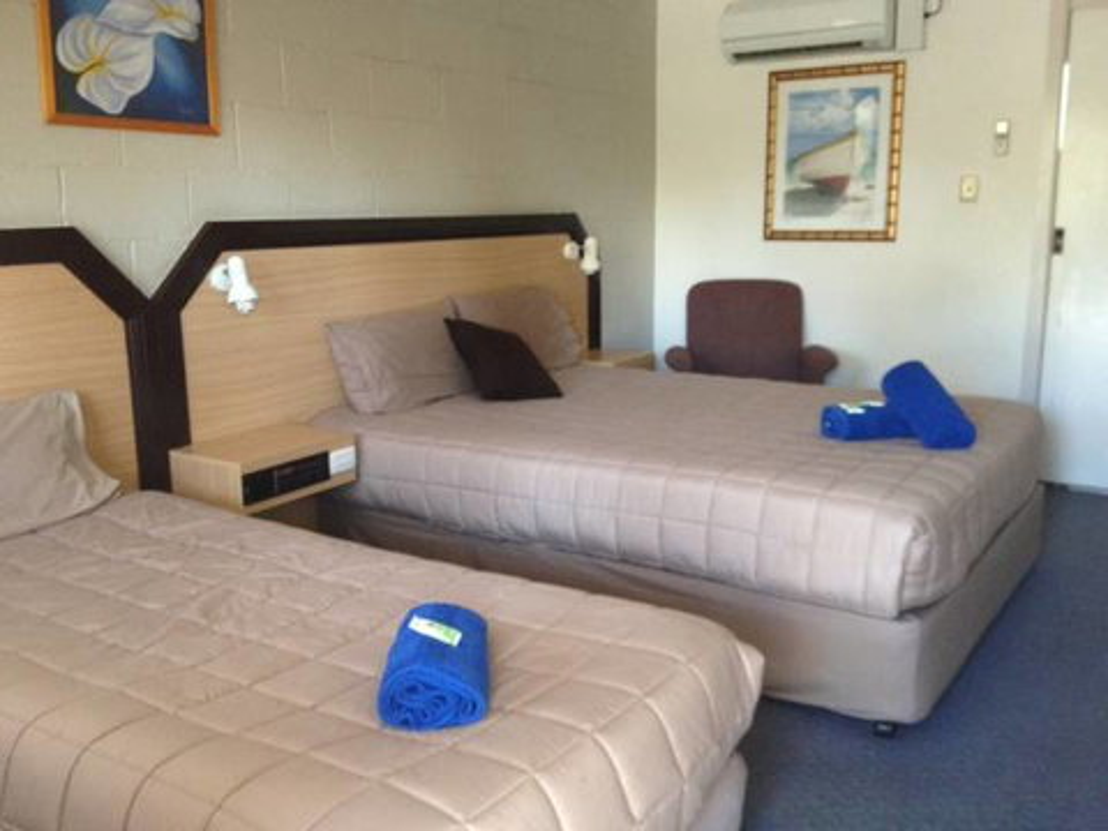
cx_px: 554
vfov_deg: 40.7
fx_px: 1120
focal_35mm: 35
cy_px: 416
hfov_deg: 52.6
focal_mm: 4.28
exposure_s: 1/20
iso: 160
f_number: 2.4
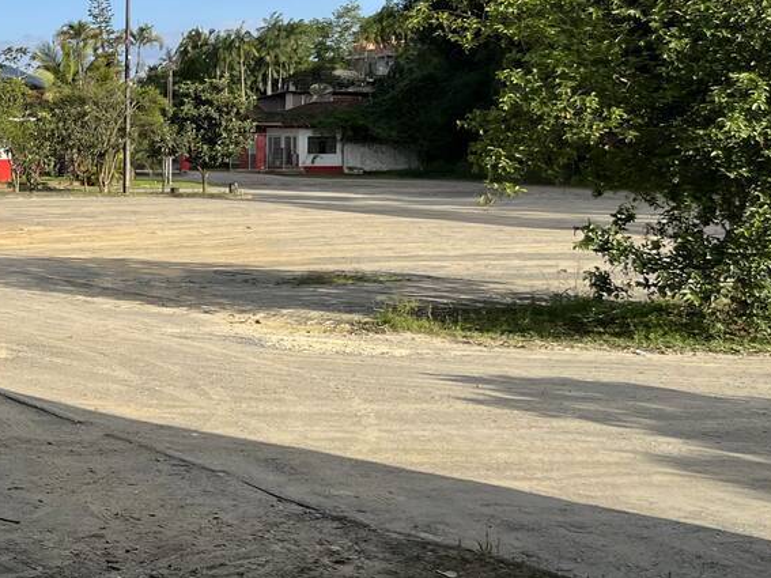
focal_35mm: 66
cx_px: -190
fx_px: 1470
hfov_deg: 25.8
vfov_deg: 22.1
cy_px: 186
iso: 50
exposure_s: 1/2825
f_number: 1.6
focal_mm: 5.1
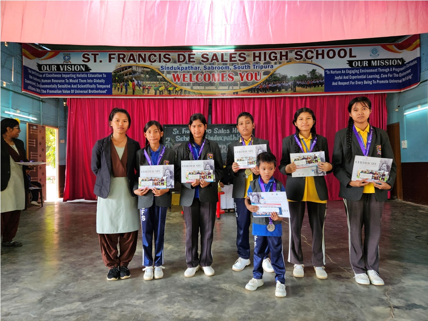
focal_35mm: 23
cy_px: 160
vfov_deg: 58.9
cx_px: 214
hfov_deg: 73.9
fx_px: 284
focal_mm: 5.4
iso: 50
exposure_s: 1/100
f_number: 1.8
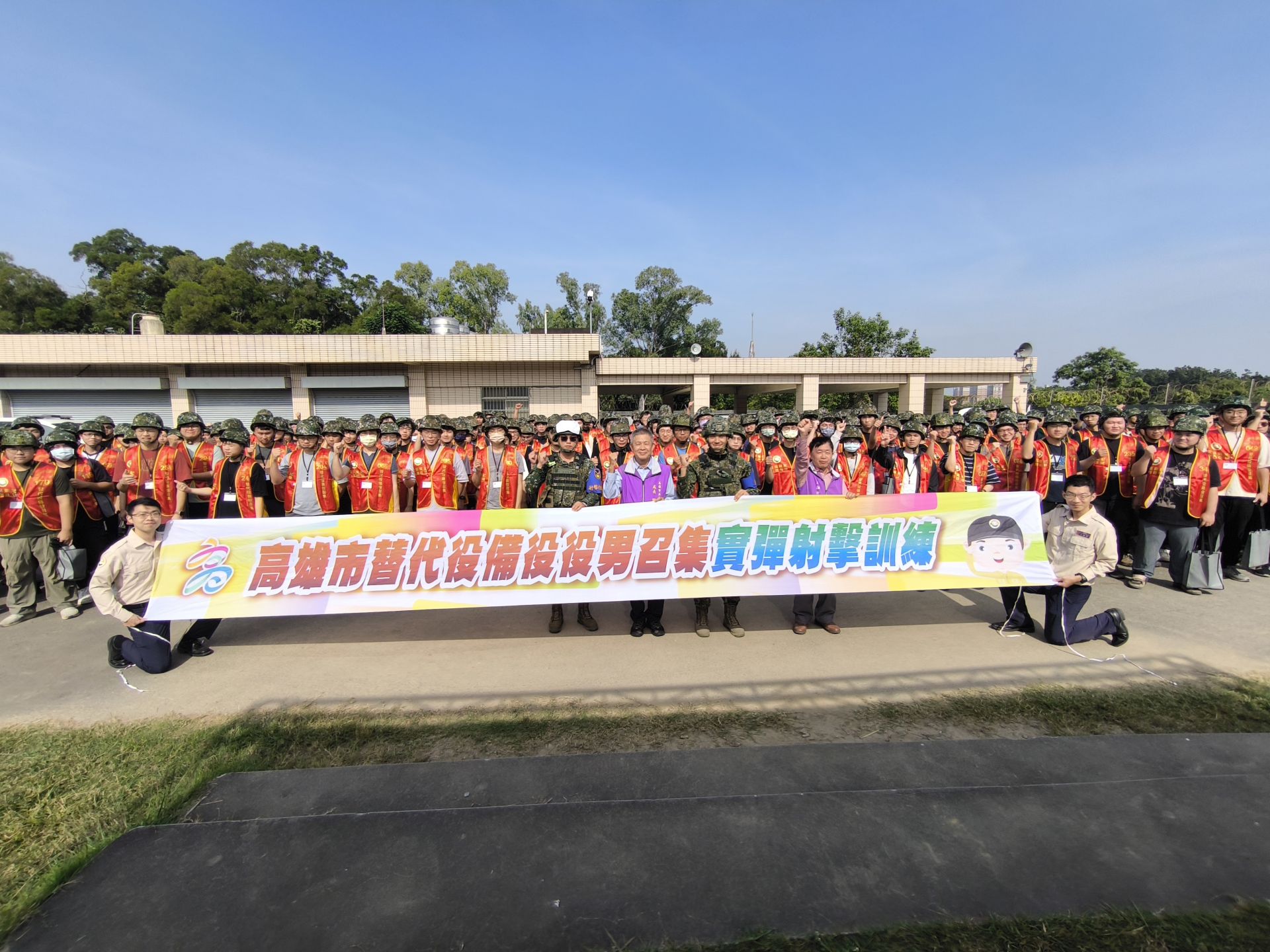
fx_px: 550
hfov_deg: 98.2
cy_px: 476
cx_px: 635
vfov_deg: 81.7
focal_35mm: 15
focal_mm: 1.91
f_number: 2.2
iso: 50
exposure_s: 1/1048
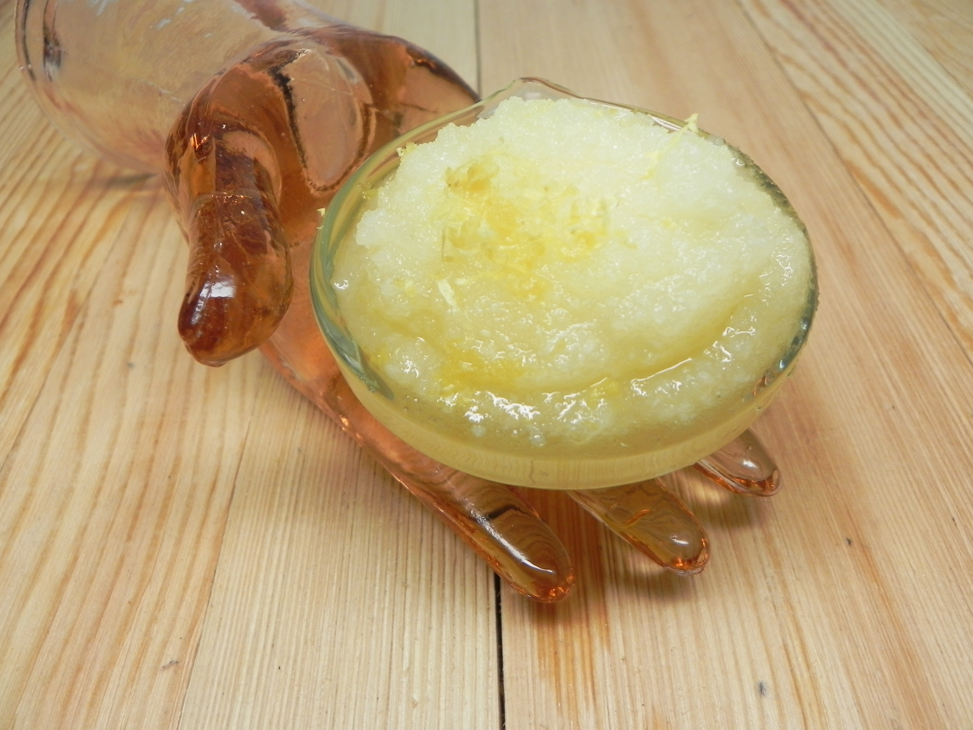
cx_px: 486
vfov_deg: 48.2
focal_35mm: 29
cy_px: 365
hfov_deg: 61.7
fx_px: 815
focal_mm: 5.2
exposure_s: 1/63.2
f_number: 2.8
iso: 160
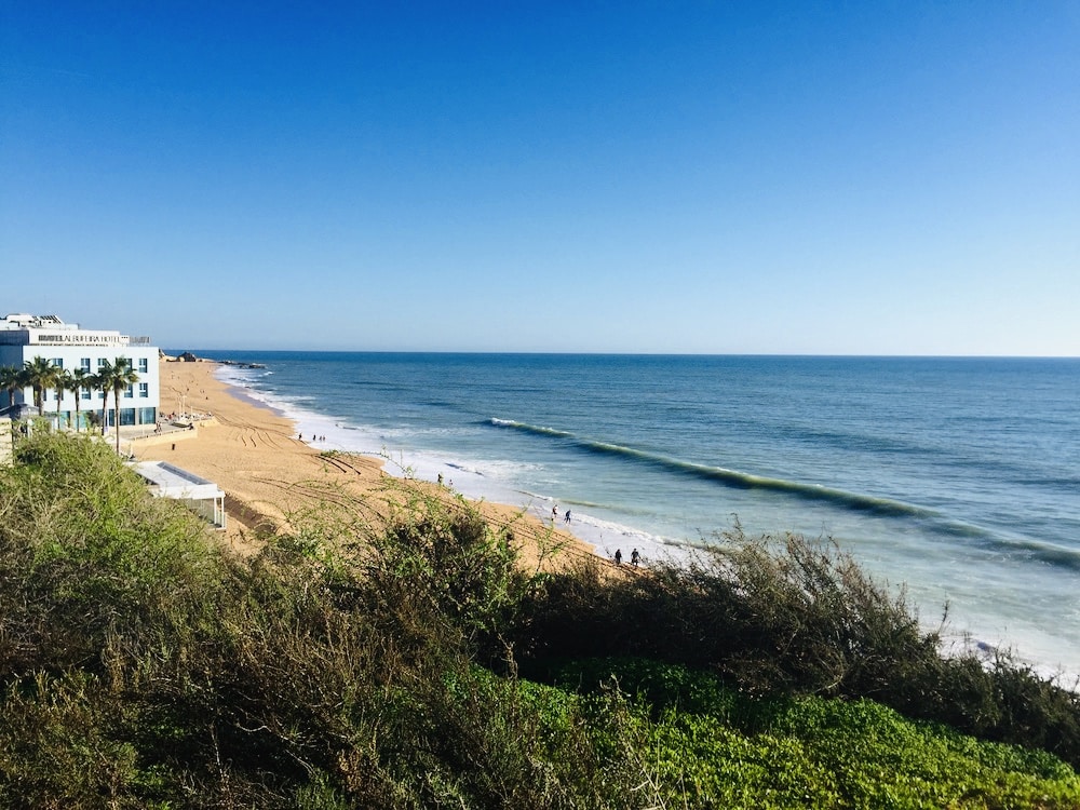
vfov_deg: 48.2
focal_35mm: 29
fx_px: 905
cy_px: 405
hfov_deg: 61.7
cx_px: 540
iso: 32
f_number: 2.2
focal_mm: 4.15
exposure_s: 1/2198
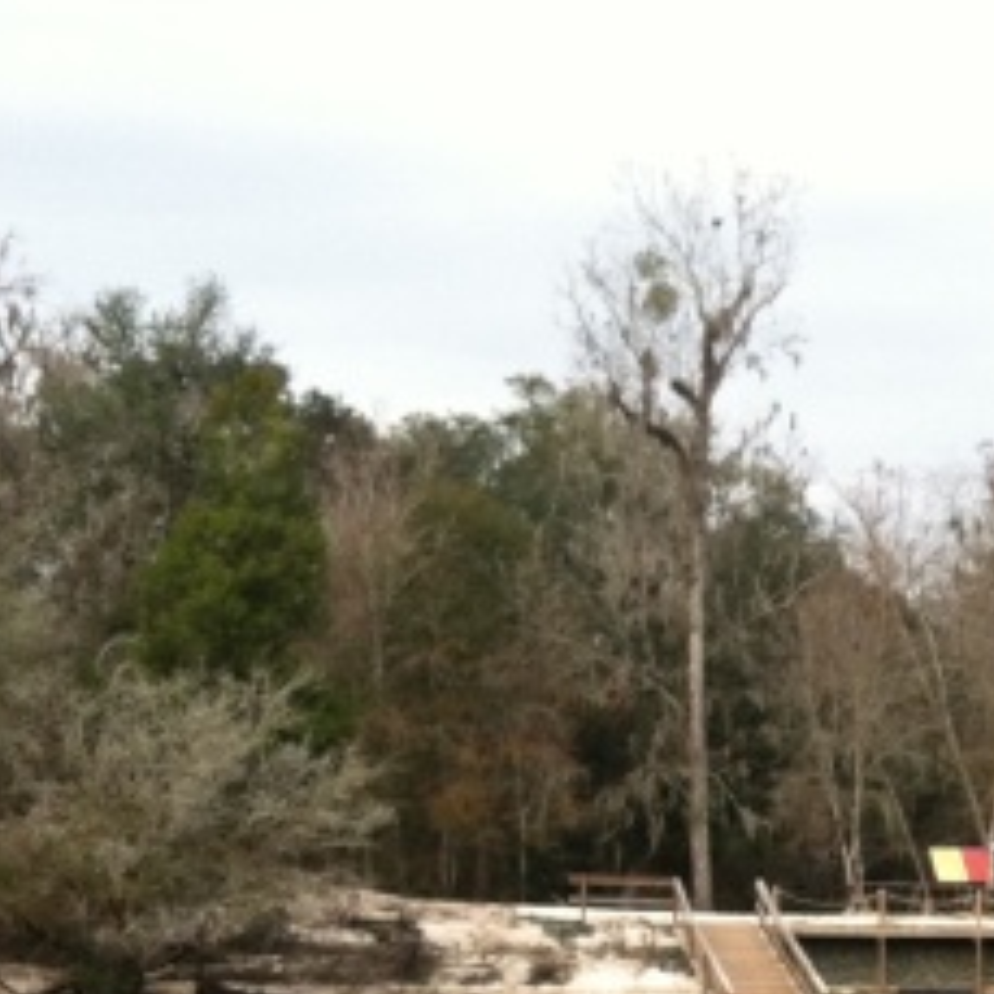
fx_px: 3509
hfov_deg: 14.8
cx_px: 1545
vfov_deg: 15.9
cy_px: 964
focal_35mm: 108
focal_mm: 3.85
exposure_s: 1/429
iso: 80
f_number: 2.8
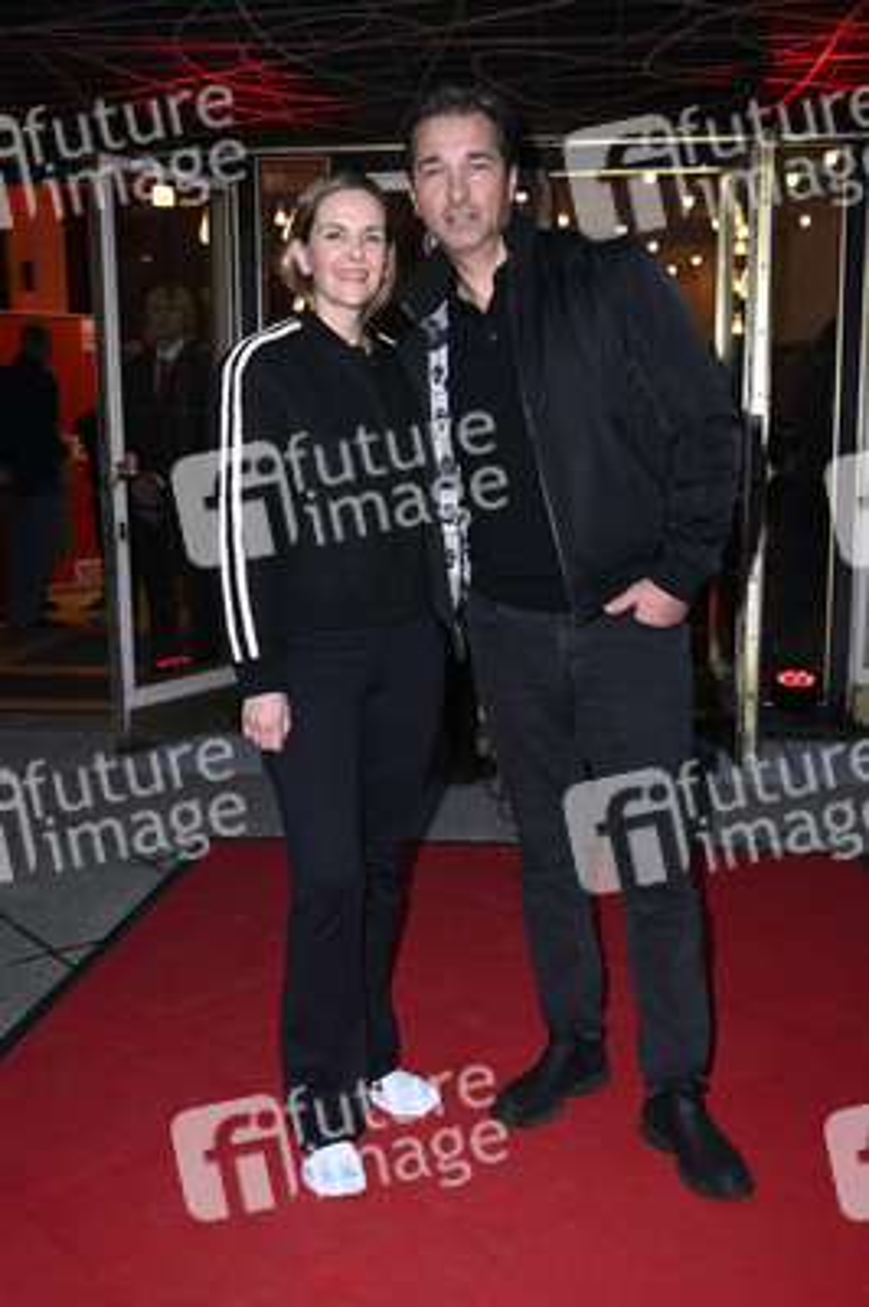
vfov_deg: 55.8
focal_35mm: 34
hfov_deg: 38.8
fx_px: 1233
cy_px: 654
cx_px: 434
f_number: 5.6
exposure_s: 1/250
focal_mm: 34
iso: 800
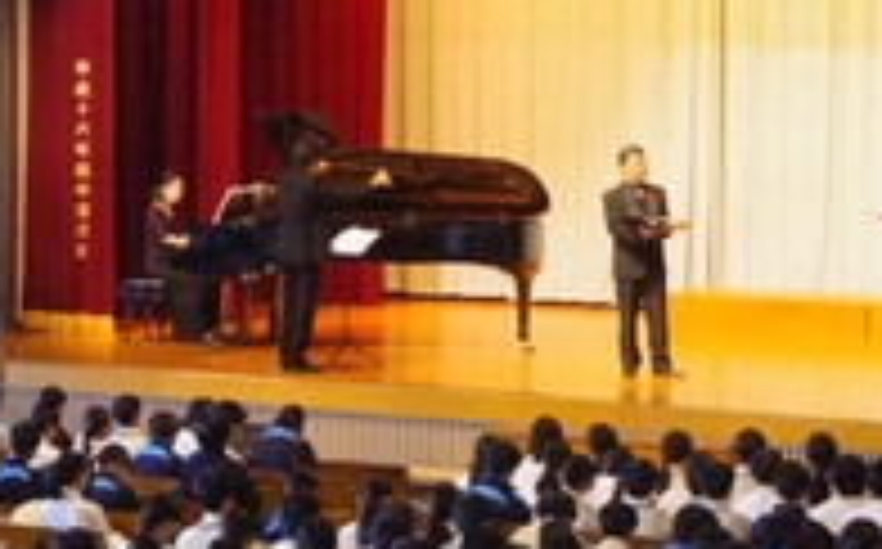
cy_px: 158
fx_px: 3798
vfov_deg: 8.3
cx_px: 108
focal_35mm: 158
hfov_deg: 13.1
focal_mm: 45
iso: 25600
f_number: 6.3
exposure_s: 1/200
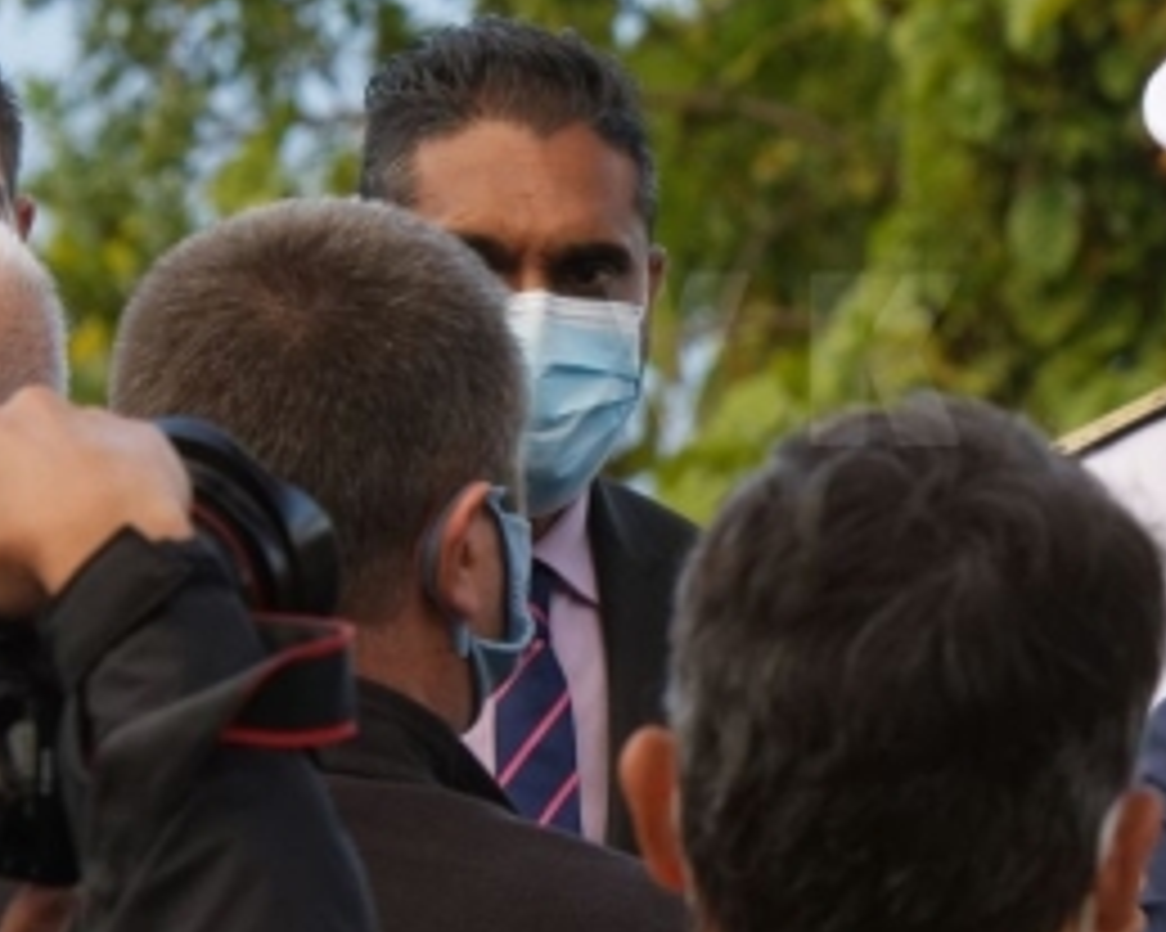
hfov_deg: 3.3
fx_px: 20215
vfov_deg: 2.6
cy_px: 525
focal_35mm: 586
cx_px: 1261
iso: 400
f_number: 8
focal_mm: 135
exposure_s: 1/400
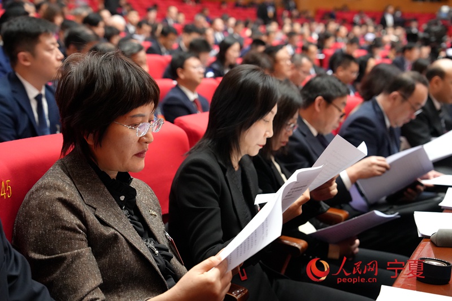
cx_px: 226
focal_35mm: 58
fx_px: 728
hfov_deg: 34.5
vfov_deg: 23.4
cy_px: 150
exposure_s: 1/160
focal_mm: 58
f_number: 4
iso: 6400
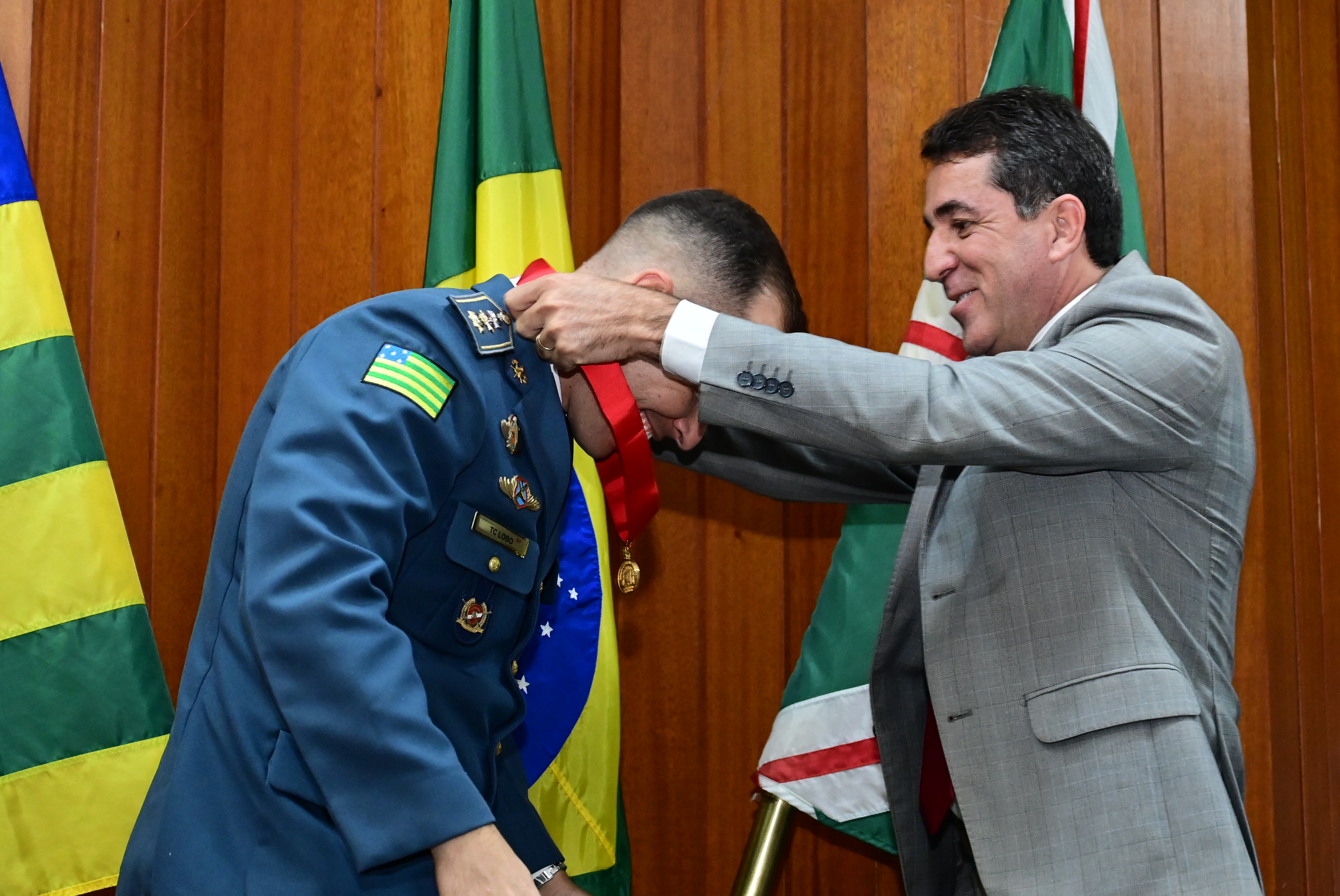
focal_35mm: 79
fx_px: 2943
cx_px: 670
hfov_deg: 25.7
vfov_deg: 17.3
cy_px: 448
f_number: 4.5
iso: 4000
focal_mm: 53
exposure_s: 1/125
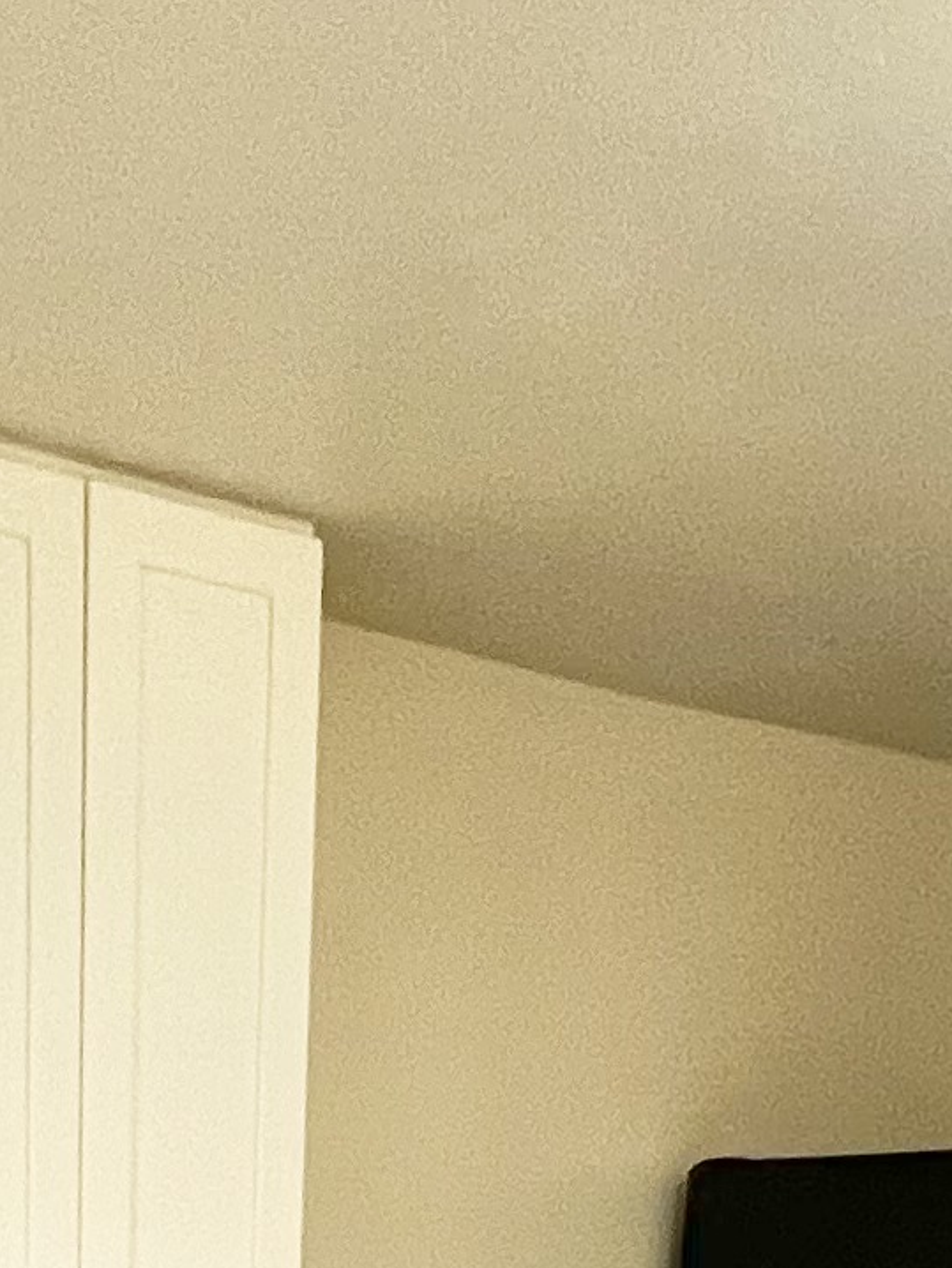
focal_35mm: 73
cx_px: 224
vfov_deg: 20.6
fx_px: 2675
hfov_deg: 20.0
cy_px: 2142
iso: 200
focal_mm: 1.57
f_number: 1.8
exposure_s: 1/120
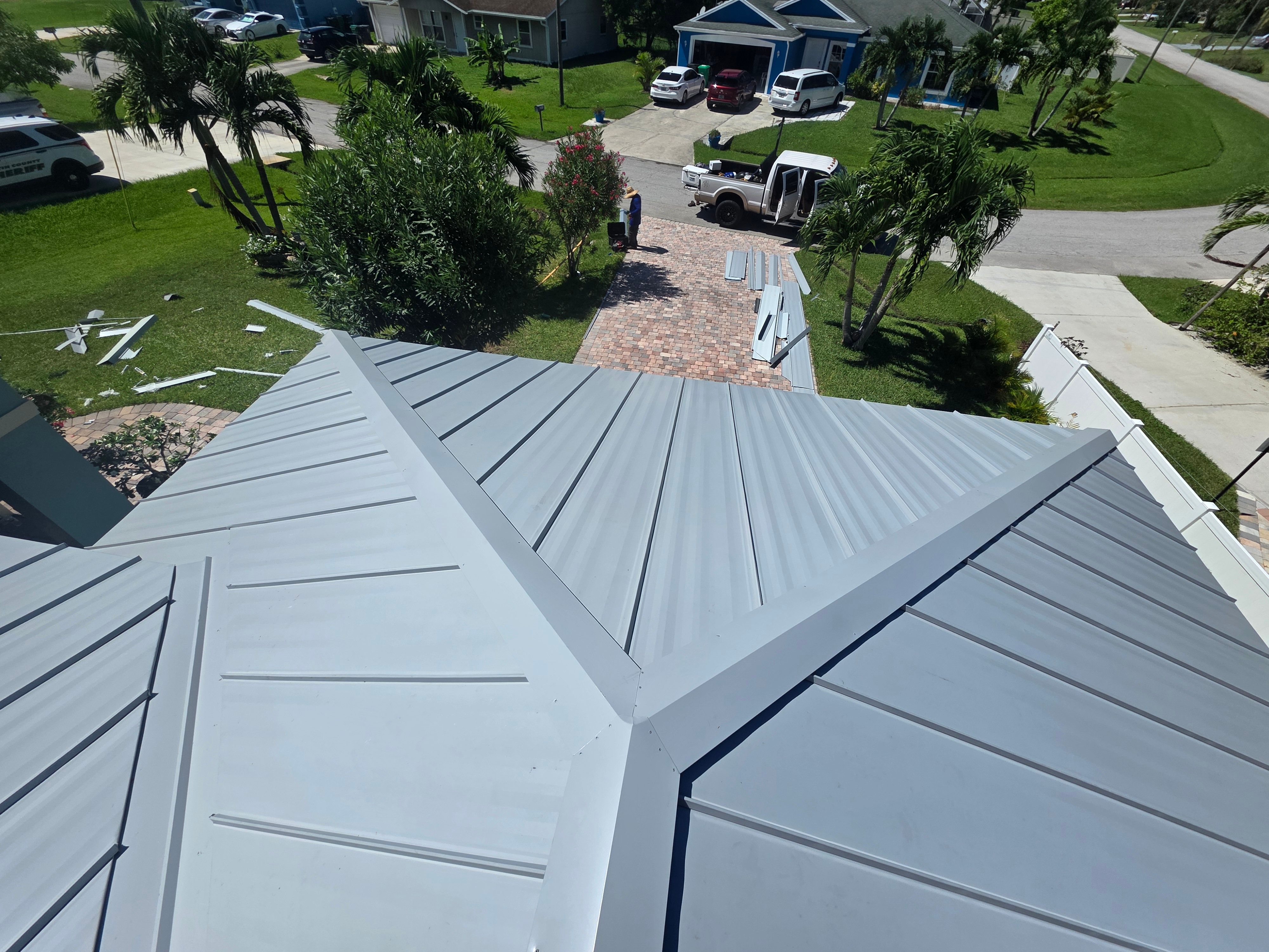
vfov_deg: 89.9
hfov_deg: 106.2
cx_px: 634
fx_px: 477
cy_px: 476
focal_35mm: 13
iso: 40
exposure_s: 1/4518
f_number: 1.9
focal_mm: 2.2
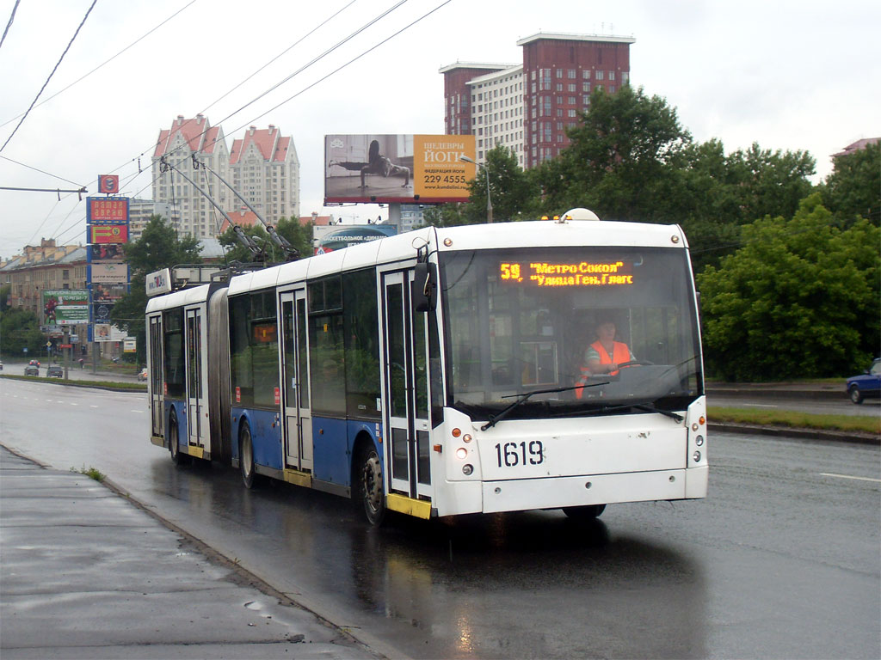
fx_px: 1603
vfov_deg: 23.3
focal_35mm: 63
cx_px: 440
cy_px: 330
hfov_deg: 30.7
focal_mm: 10.1
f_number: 3.7
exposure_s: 1/350
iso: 80
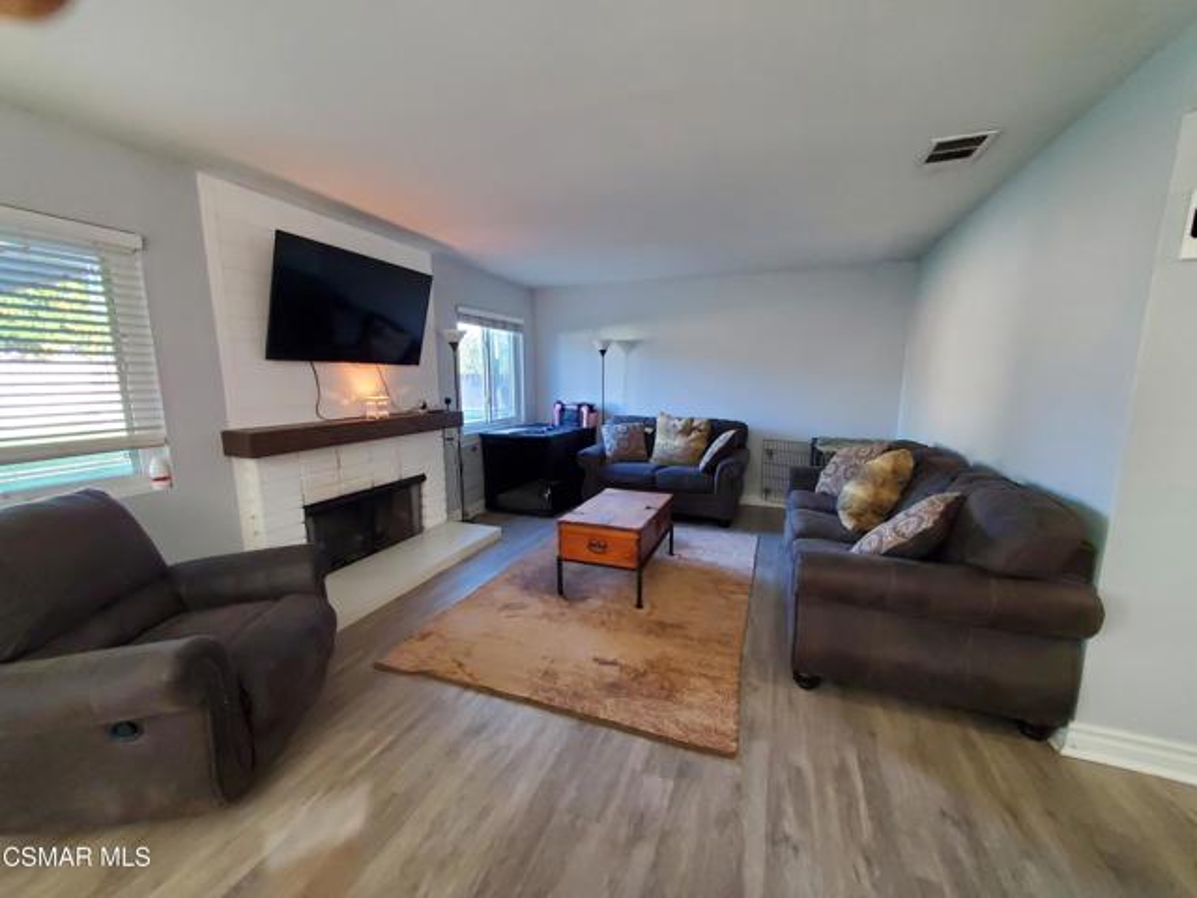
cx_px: 598
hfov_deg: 106.2
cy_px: 449
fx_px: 450
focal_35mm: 13
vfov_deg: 89.9
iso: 500
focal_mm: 1.8
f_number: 2.2
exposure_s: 1/30
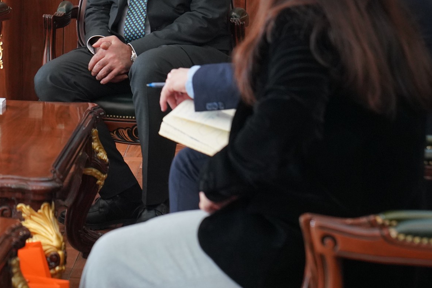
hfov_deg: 13.6
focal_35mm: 148
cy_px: -50
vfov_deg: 9.2
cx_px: -57
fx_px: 1776
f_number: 4
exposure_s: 1/160
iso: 2000
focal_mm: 58
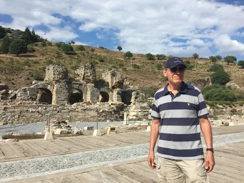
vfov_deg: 48.2
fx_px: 204
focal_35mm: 29
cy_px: 92
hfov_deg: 61.7
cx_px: 122
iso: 32
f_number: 2.2
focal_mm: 4.15
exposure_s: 1/2639
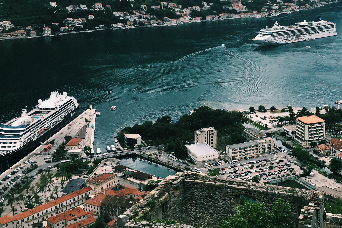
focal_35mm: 59
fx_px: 560
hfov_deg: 32.4
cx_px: 304
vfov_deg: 22.8
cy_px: 67
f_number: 2.2
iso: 25
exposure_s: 1/1026
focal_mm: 4.15
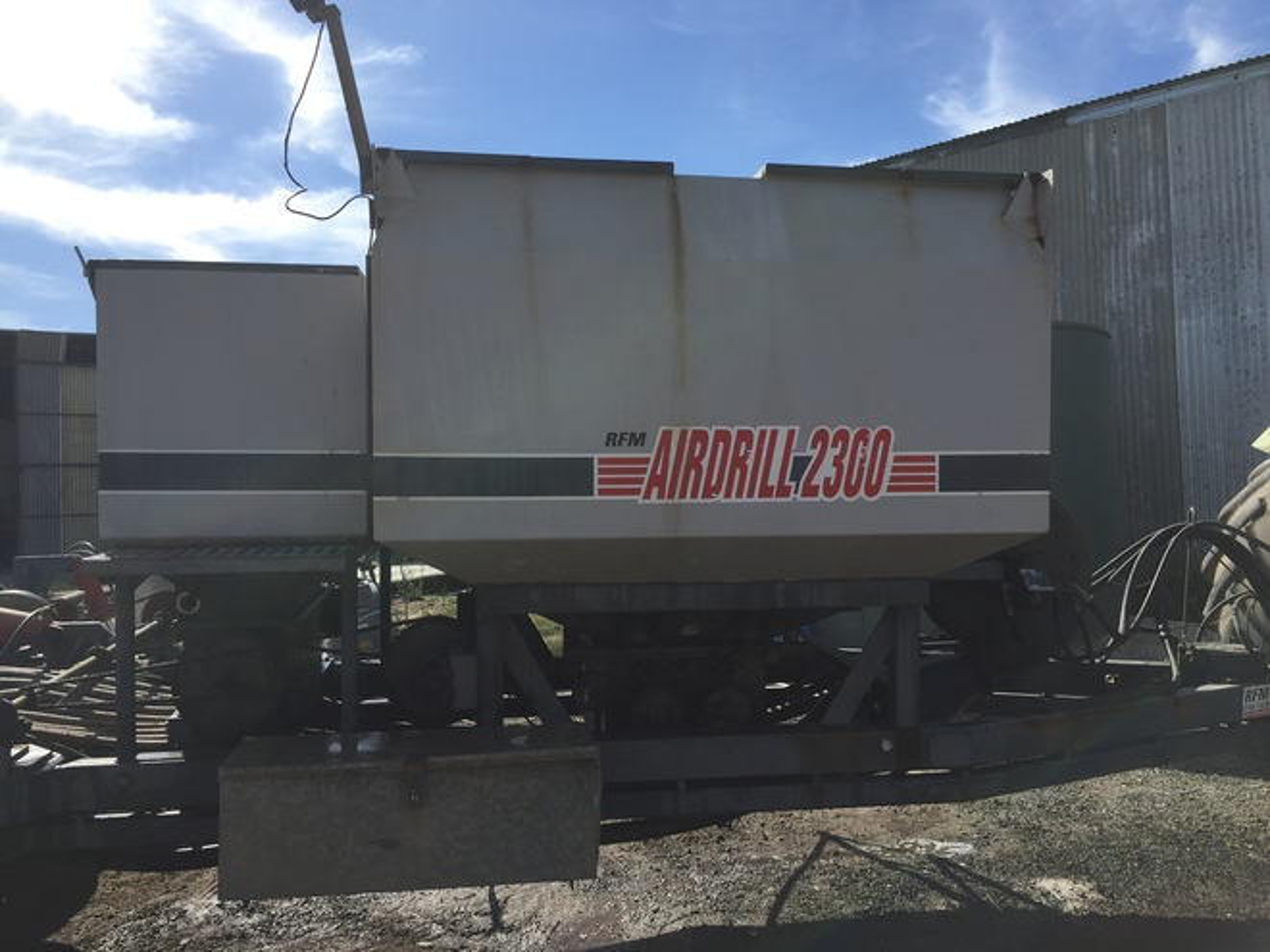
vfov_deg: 48.2
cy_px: 476
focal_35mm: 29
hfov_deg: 61.7
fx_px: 1064
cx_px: 635
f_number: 2.2
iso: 32
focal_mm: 4.15
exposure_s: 1/2198
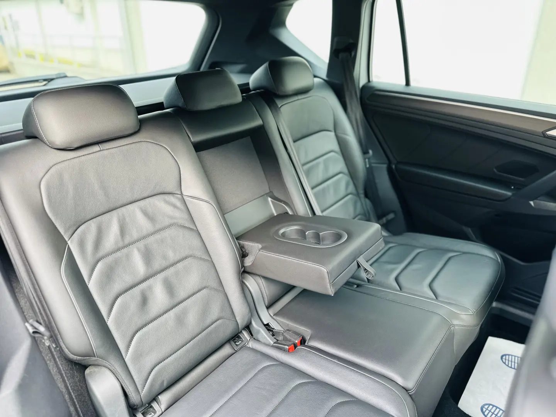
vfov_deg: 56.8
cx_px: 278
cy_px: 208
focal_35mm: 24
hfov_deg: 71.6
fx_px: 385
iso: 125
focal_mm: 6.86
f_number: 1.78
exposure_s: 1/121
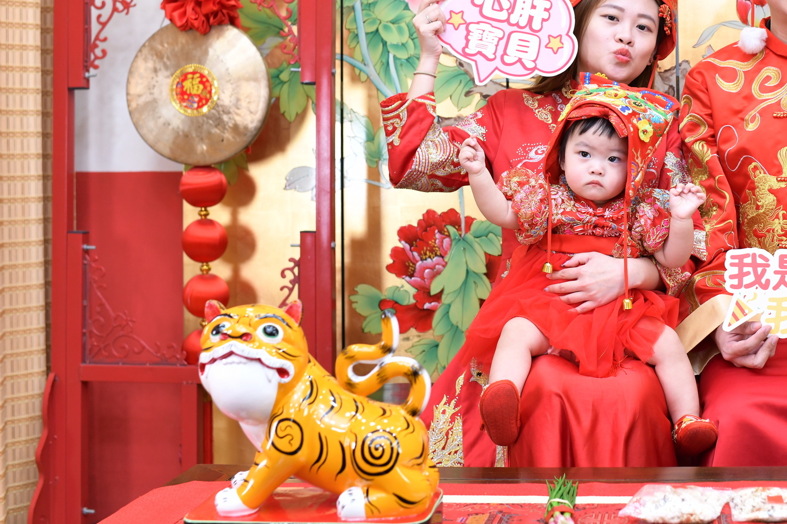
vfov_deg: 23.9
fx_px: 1224
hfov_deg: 34.7
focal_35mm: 56
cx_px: 607
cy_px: 129
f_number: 4.5
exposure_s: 1/200
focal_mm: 35
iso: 1000
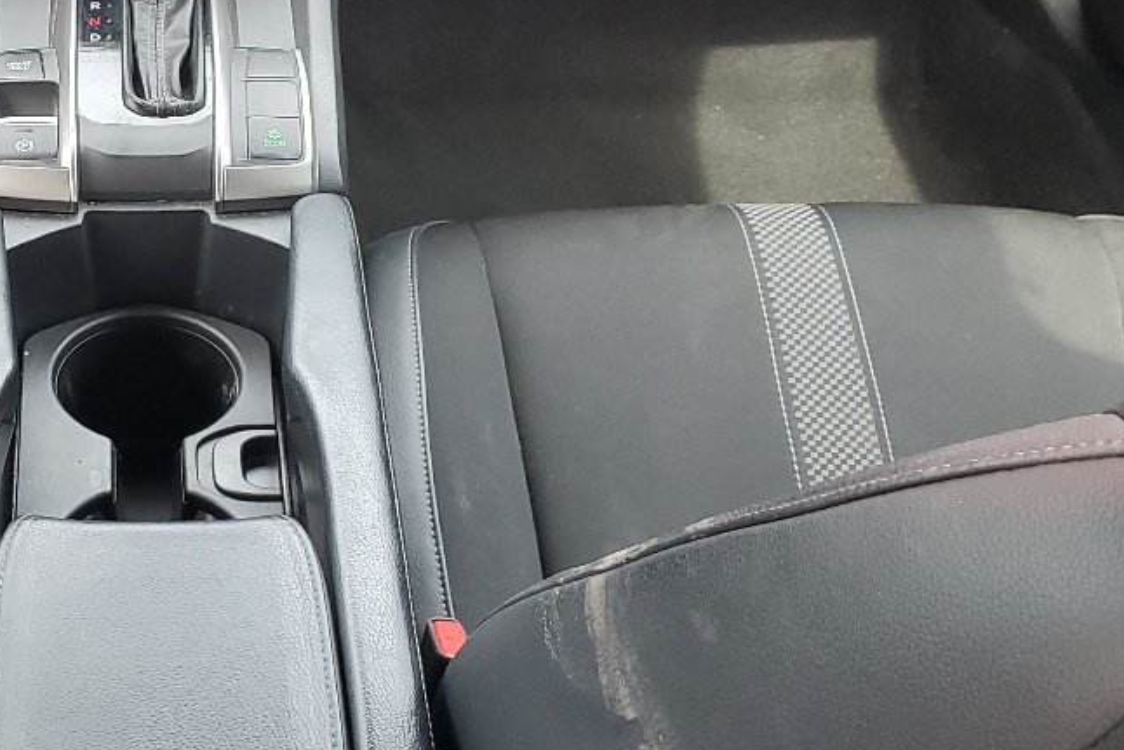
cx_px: 101
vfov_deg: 20.1
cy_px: 132
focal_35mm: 67
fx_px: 2092
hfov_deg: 28.8
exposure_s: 1/120
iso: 62
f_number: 1.5
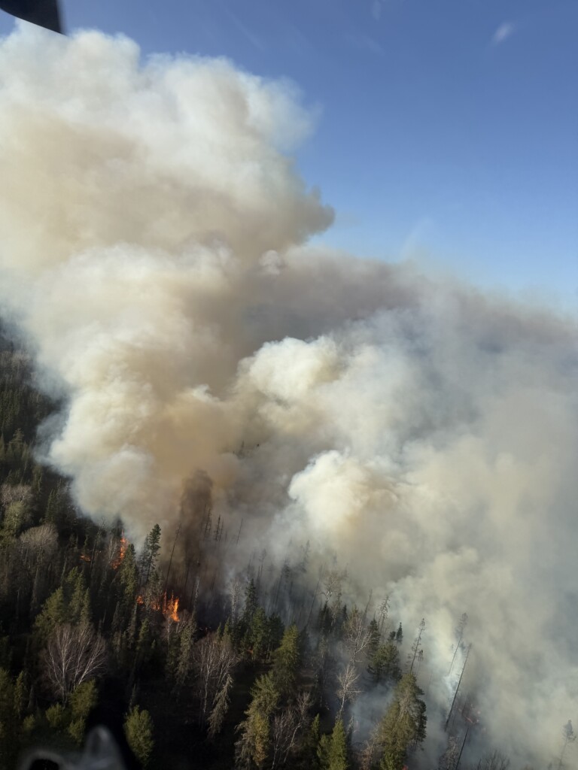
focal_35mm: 24
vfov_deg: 71.6
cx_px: 289
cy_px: 385
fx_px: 534
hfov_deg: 56.8
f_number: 1.78
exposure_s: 1/4167
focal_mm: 6.76
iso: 80
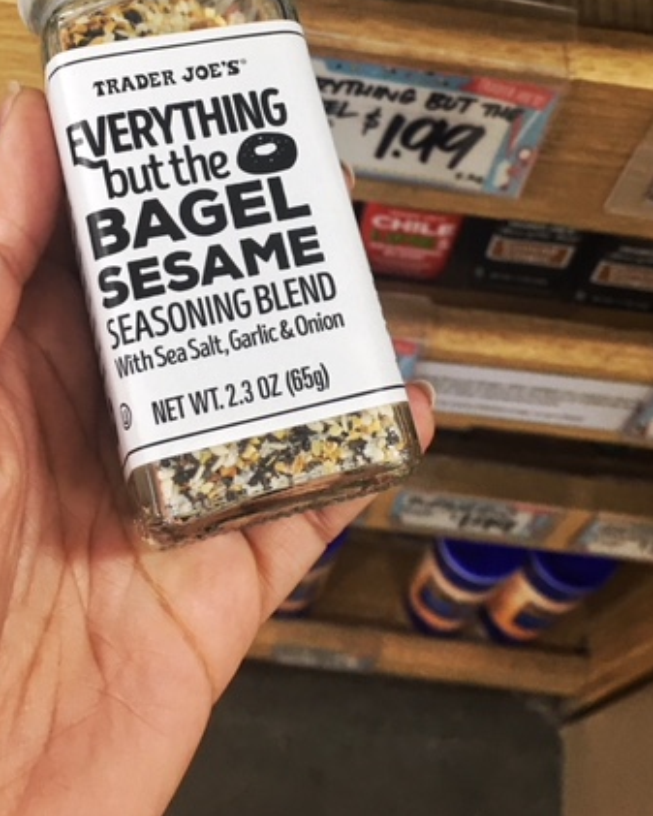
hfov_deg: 34.9
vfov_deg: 41.8
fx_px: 1038
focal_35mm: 43
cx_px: 320
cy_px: 219
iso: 80
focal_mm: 4.15
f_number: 2.2
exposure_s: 1/30
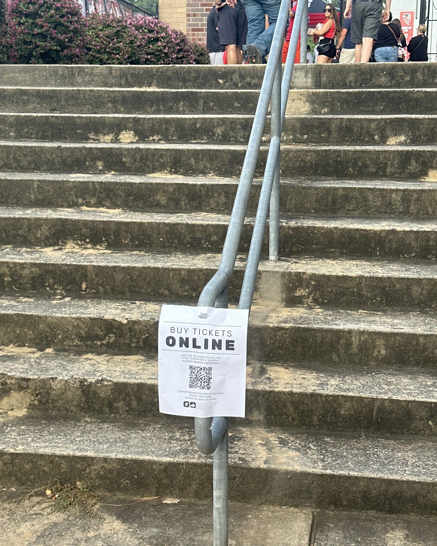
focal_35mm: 51
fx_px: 825
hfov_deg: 29.7
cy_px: 257
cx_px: 215
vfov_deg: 36.6
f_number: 1.78
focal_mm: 6.86
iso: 64
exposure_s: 1/714
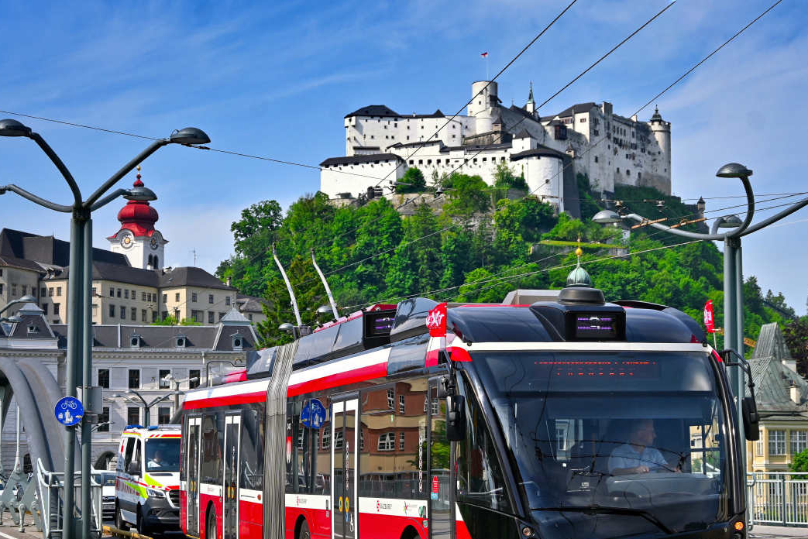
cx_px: 487
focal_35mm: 77
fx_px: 1720
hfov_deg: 26.4
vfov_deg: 17.8
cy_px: 335
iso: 100
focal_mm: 41
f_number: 5.6
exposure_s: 1/640
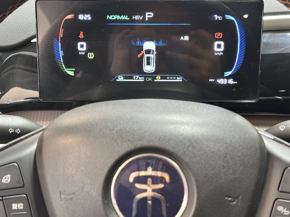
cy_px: 108
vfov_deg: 30.3
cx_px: 145
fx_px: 402
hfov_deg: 39.7
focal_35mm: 48
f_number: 1.78
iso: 640
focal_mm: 6.86
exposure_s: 1/20
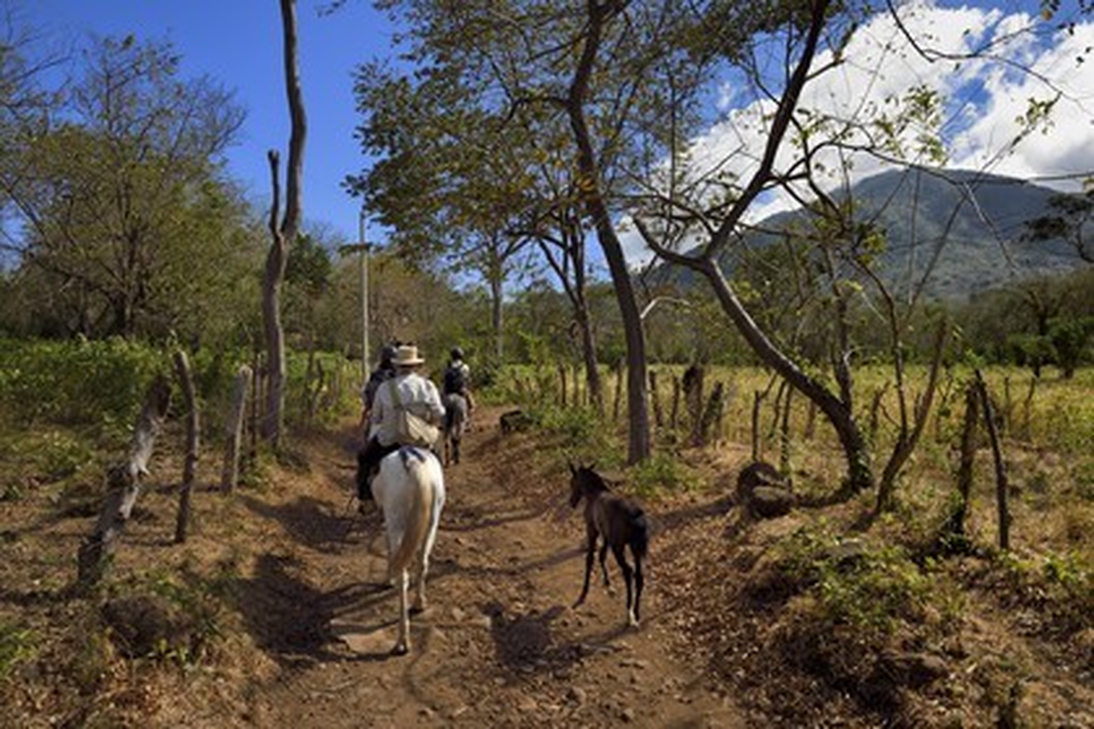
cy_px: 364
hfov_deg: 73.7
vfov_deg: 53.1
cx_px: 547
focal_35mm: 24
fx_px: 729
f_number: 10
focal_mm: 24
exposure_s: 1/500
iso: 200
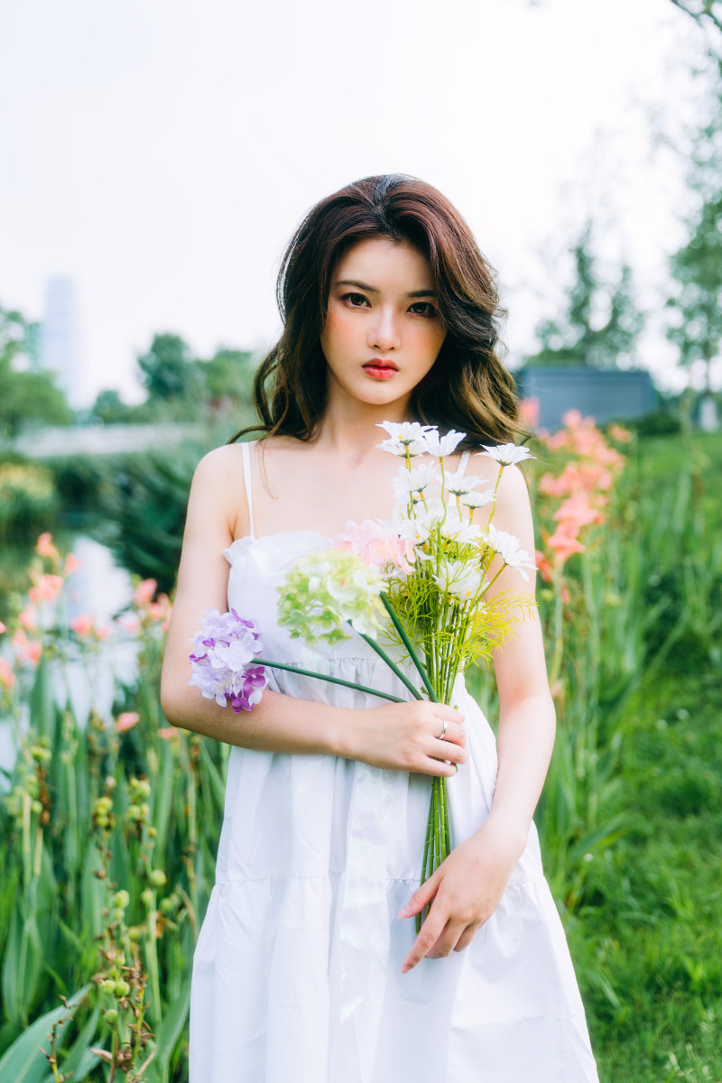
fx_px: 1324
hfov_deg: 30.5
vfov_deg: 44.5
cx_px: 361
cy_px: 542
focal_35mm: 44
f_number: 2.8
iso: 125
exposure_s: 1/640
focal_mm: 44
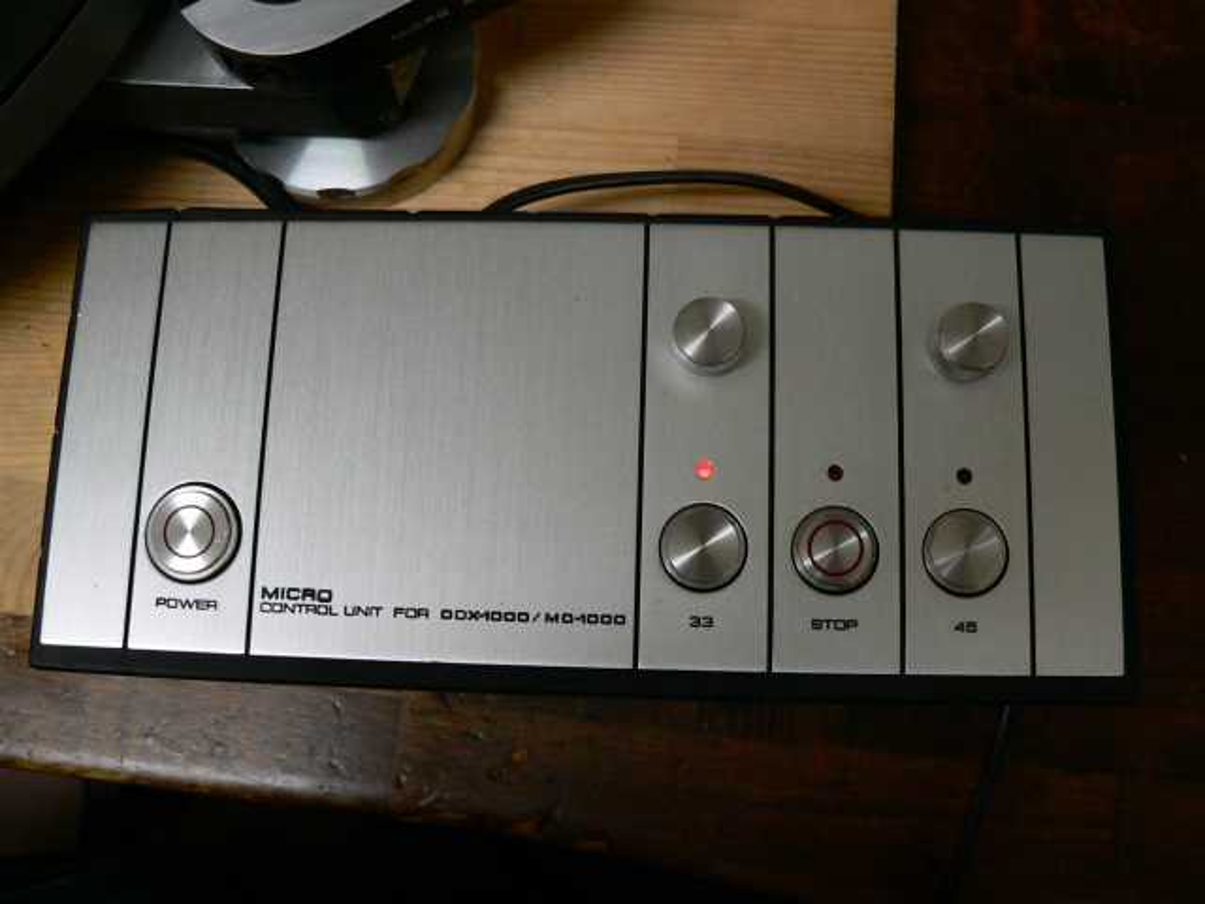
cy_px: 452
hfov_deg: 51.4
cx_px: 602
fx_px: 1253
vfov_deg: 39.7
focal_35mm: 36
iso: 200
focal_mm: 6
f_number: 2.8
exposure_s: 1/13
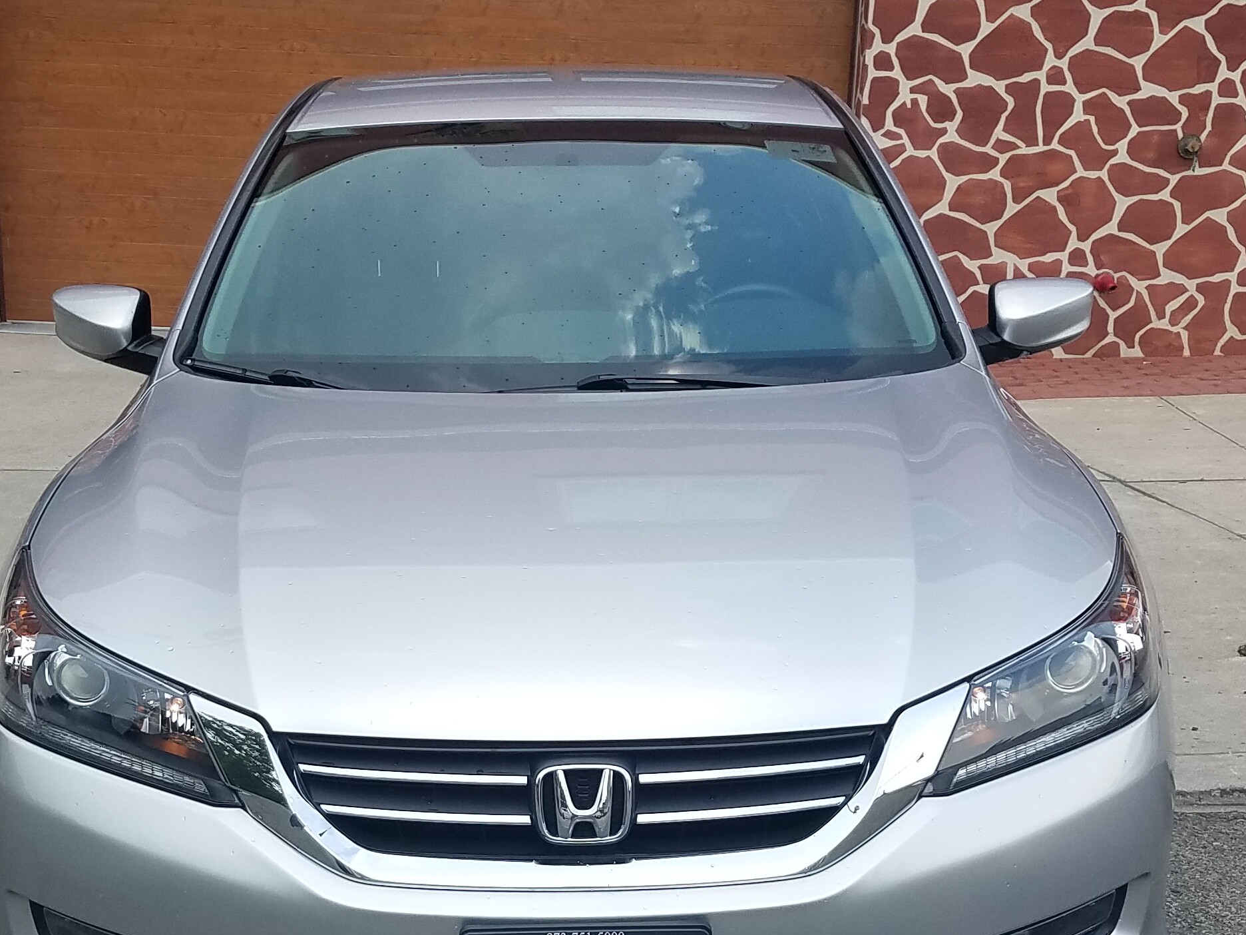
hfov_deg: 34.3
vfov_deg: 25.8
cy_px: 677
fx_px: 2016
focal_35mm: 56
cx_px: 586
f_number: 1.7
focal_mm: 4.2
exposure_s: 1/612
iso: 40
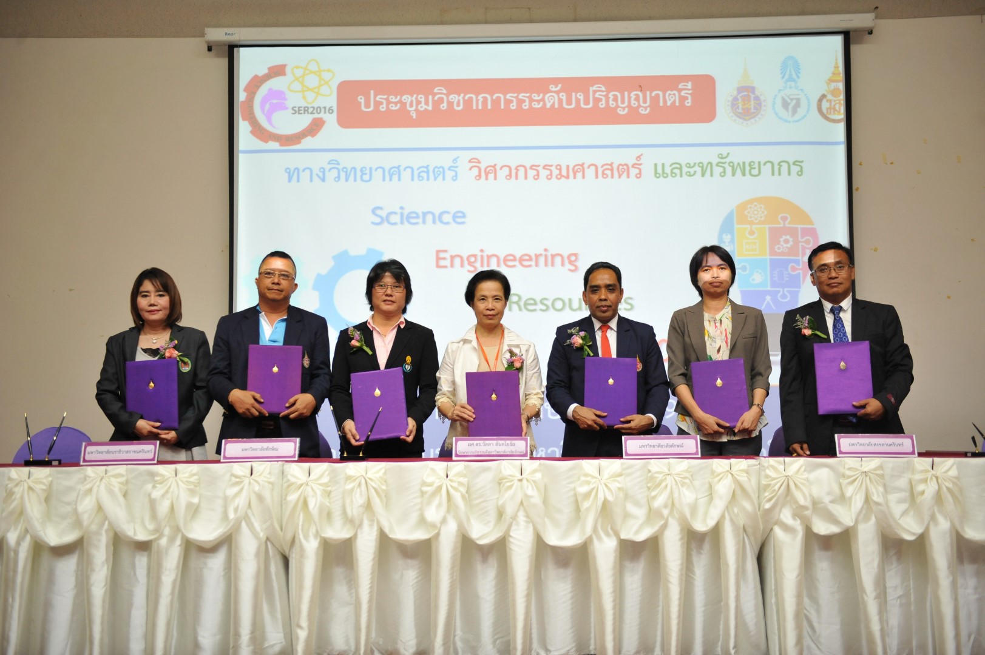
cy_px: 328
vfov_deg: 30.5
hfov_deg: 44.5
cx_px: 492
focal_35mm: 44
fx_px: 1203
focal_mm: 44
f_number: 2.8
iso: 2000
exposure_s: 1/250
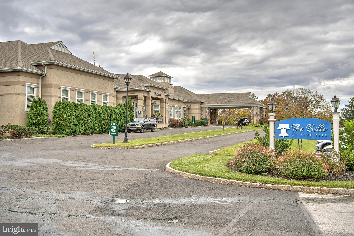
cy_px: 118
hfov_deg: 54.4
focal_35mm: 35
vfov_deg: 37.8
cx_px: 177
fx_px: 344
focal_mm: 35
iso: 320
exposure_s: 1/250
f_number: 8
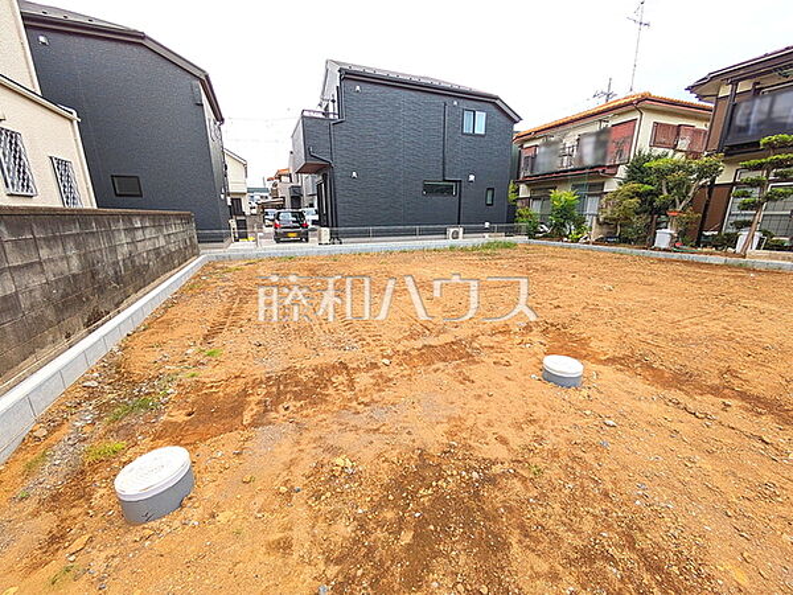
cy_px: 298
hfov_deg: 102.1
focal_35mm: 14
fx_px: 321
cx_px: 396
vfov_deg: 85.7
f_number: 2.2
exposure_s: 1/264
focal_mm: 1.83
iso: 49
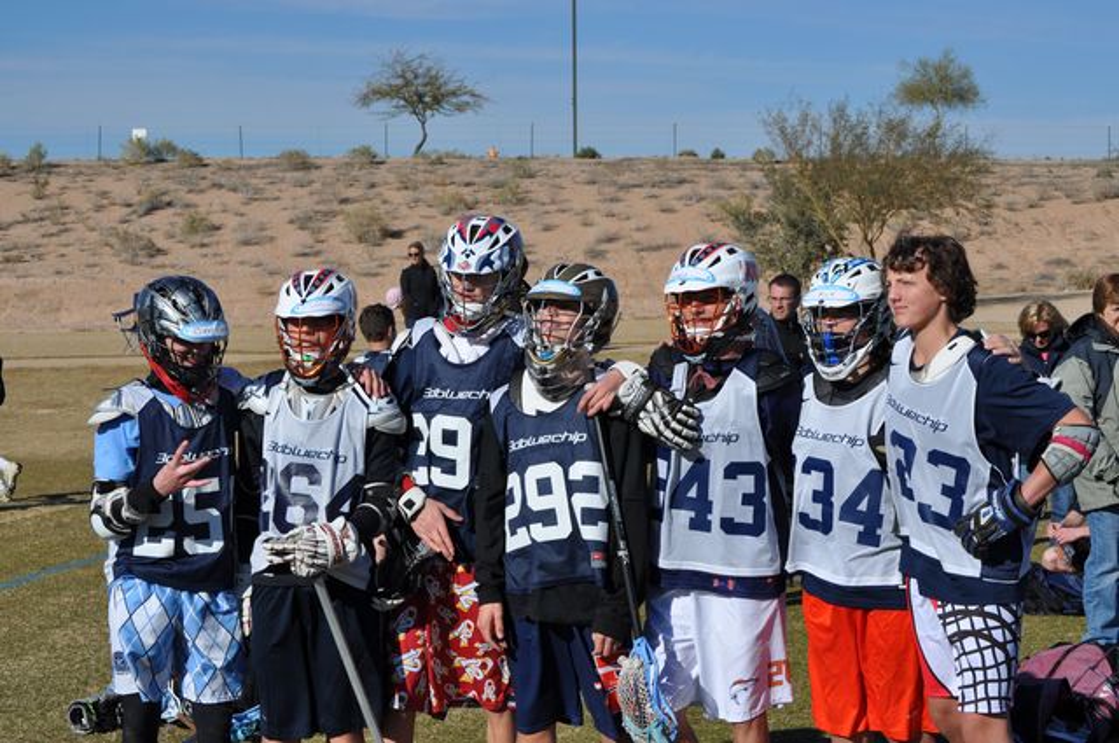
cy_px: 372
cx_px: 560
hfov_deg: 24.6
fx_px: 2561
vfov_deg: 16.5
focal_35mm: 82
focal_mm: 55
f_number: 9
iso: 200
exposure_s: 1/640
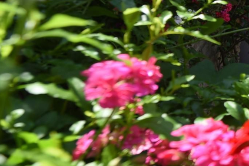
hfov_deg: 21.5
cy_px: -22
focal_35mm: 53
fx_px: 367
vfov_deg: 23.7
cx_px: 460
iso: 125
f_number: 4.5
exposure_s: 1/500
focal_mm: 14
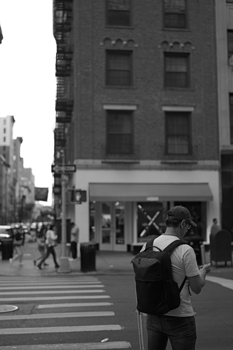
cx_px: 116
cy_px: 175
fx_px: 485
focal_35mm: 50
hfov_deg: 27.0
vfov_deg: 39.6
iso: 125
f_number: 1.8
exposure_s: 1/1000
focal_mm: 50
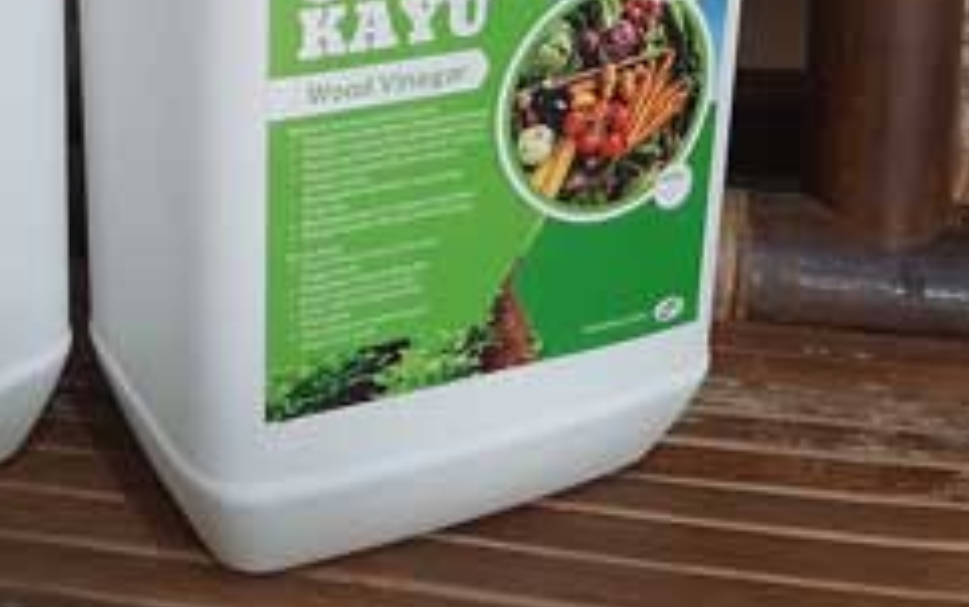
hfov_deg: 34.3
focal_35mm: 57
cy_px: -48
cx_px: 157
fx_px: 1506
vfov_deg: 21.7
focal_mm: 3.93
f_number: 1.7
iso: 400
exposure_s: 1/25
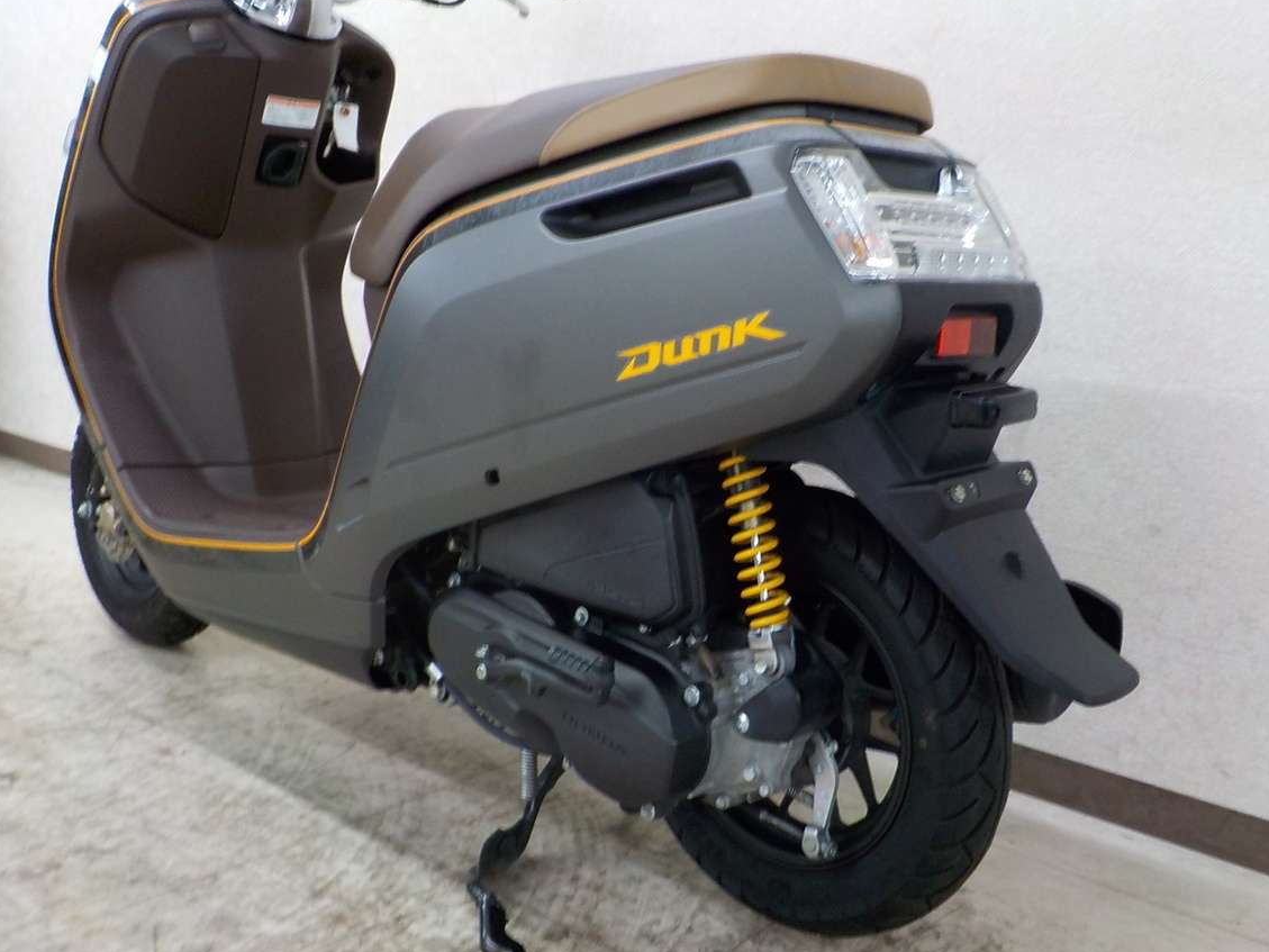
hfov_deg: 53.8
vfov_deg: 41.8
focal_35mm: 34
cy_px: 490
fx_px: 1247
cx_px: 714
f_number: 3.3
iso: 160
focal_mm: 4.1
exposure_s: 1/30
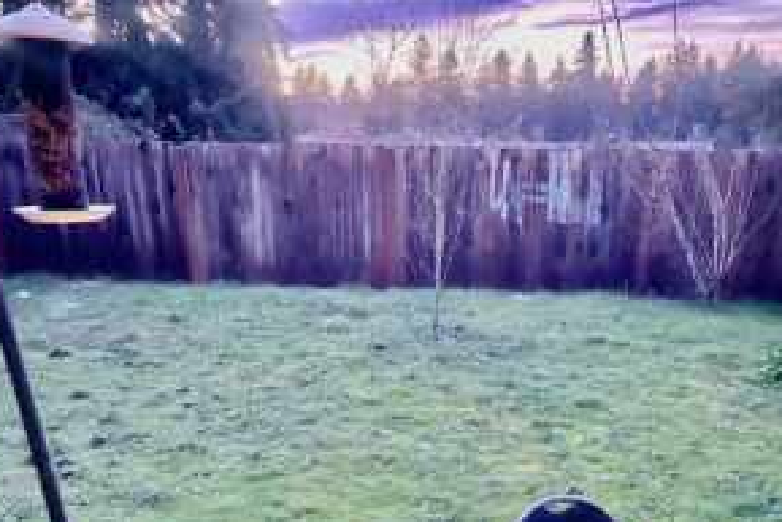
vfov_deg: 35.9
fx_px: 782
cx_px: 414
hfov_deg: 53.1
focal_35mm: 36
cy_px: 403
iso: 640
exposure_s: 1/11
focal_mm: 5.1
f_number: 1.6
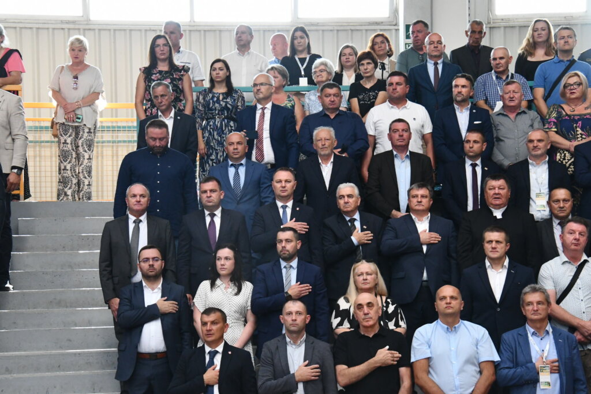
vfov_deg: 12.2
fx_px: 1839
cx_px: 296
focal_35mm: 112
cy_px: 197
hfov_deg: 18.3
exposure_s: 1/320
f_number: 9
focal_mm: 75
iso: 3200
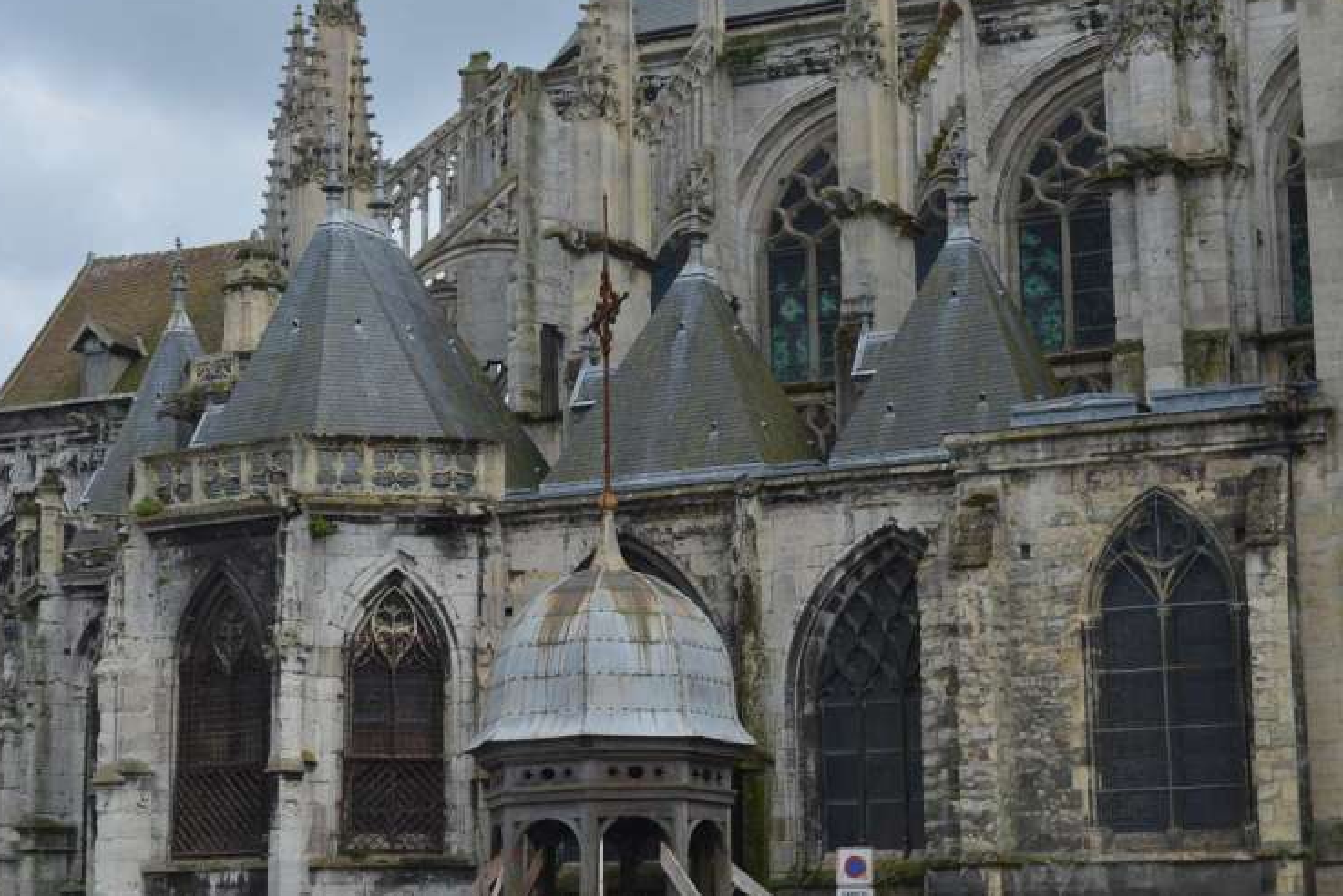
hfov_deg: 26.6
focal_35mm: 76
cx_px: 705
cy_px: 432
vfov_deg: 18.0
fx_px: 2836
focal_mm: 70
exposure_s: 1/250
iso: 125
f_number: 9
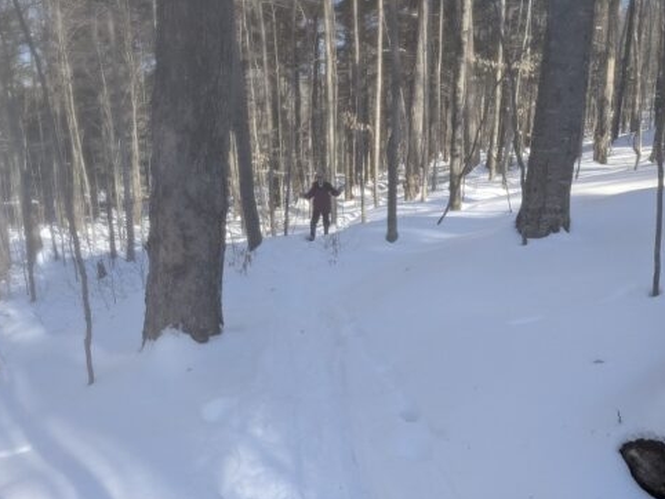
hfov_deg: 63.4
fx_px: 538
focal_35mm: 28
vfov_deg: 49.8
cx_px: 331
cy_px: 256
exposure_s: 1/838
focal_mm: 4.44
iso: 63
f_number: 1.8
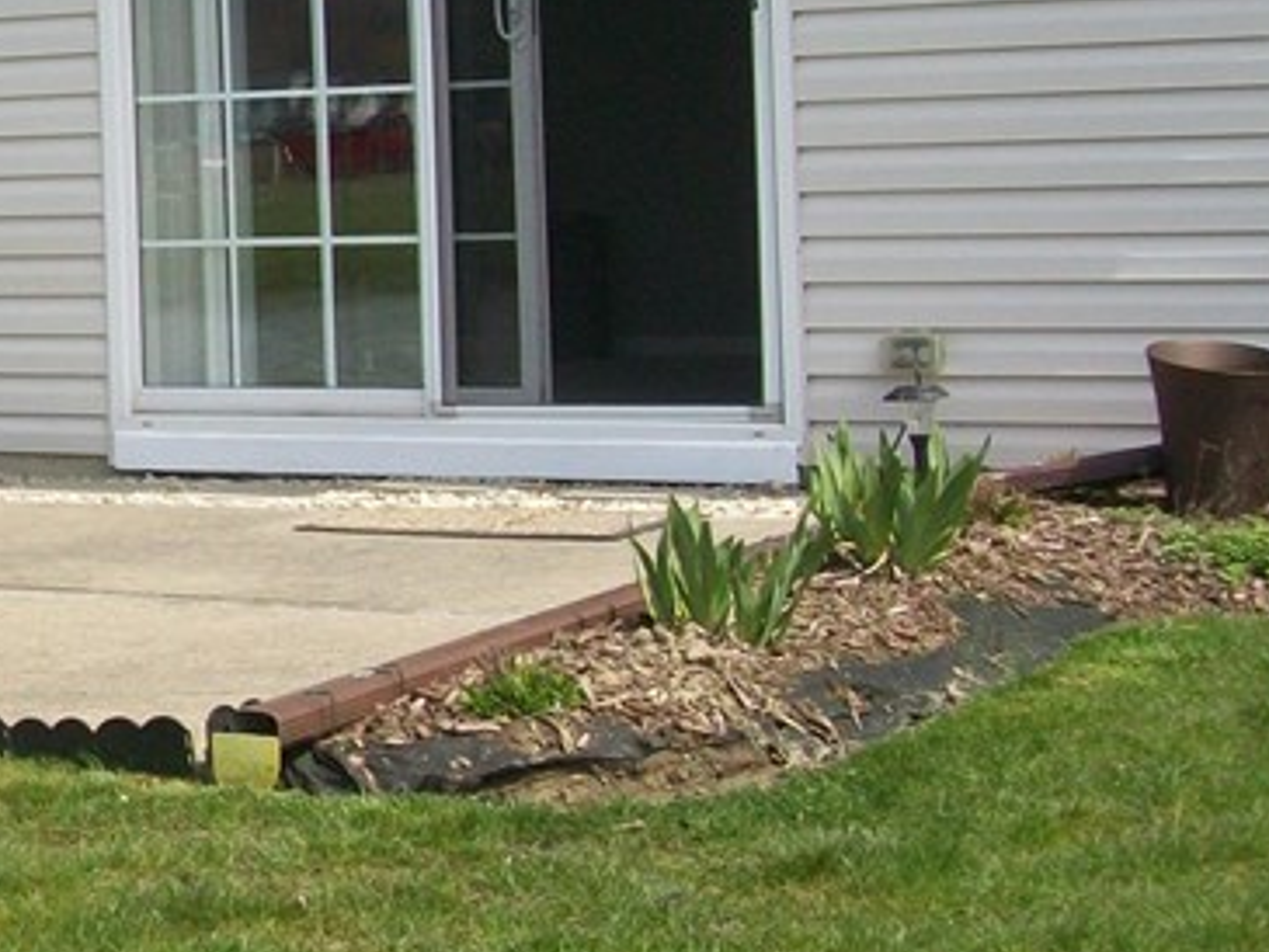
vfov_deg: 14.6
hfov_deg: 18.1
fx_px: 3704
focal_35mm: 101
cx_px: -414
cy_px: 229
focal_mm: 6
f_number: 4.8
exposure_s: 1/400
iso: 64
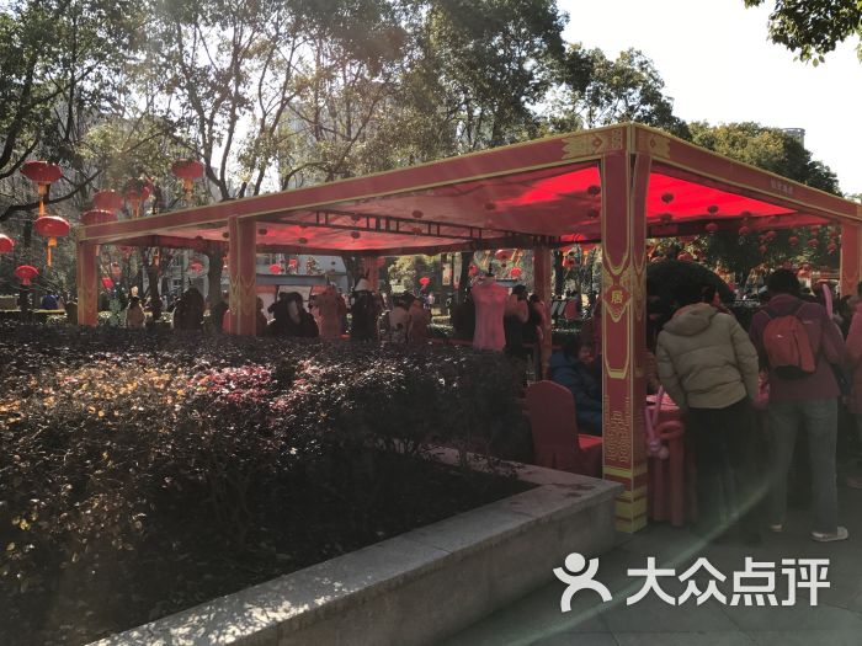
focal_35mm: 28
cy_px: 323
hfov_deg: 63.4
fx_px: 697
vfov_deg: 49.7
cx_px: 431
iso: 20
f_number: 1.8
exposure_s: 1/948
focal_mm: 3.99
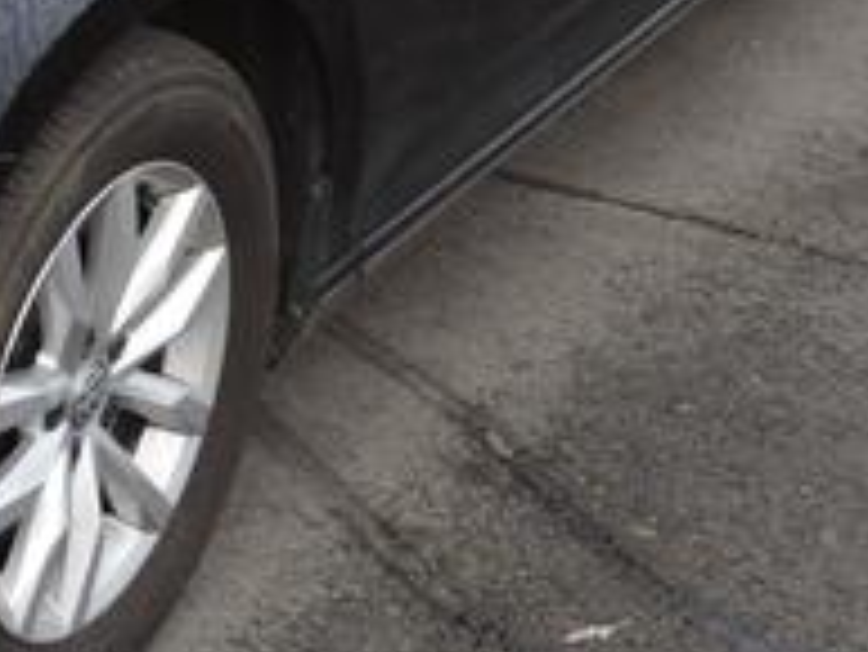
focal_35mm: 116
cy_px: -247
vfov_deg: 12.3
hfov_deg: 16.2
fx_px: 2911
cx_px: -207
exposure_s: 1/80
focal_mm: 6.2
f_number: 3.3
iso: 80
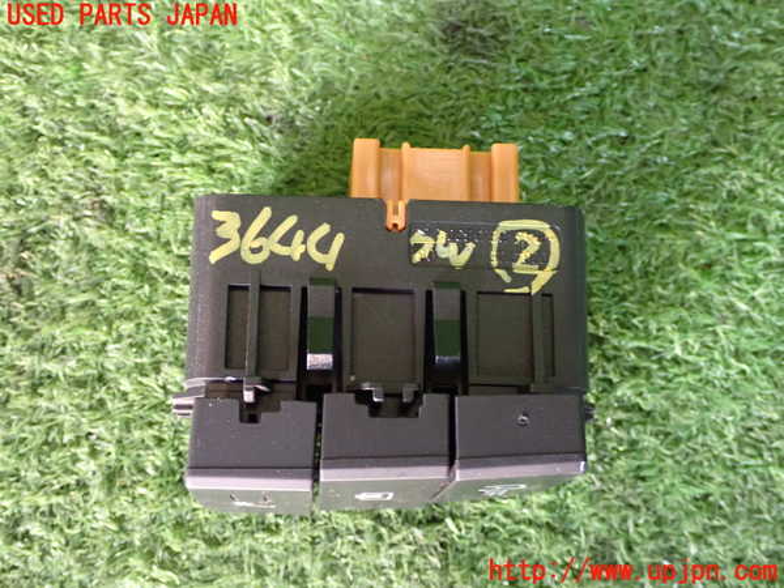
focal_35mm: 47
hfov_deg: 40.4
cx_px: 392
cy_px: 294
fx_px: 1064
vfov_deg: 30.9
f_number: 3.1
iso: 800
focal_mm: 8.4
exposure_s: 1/20
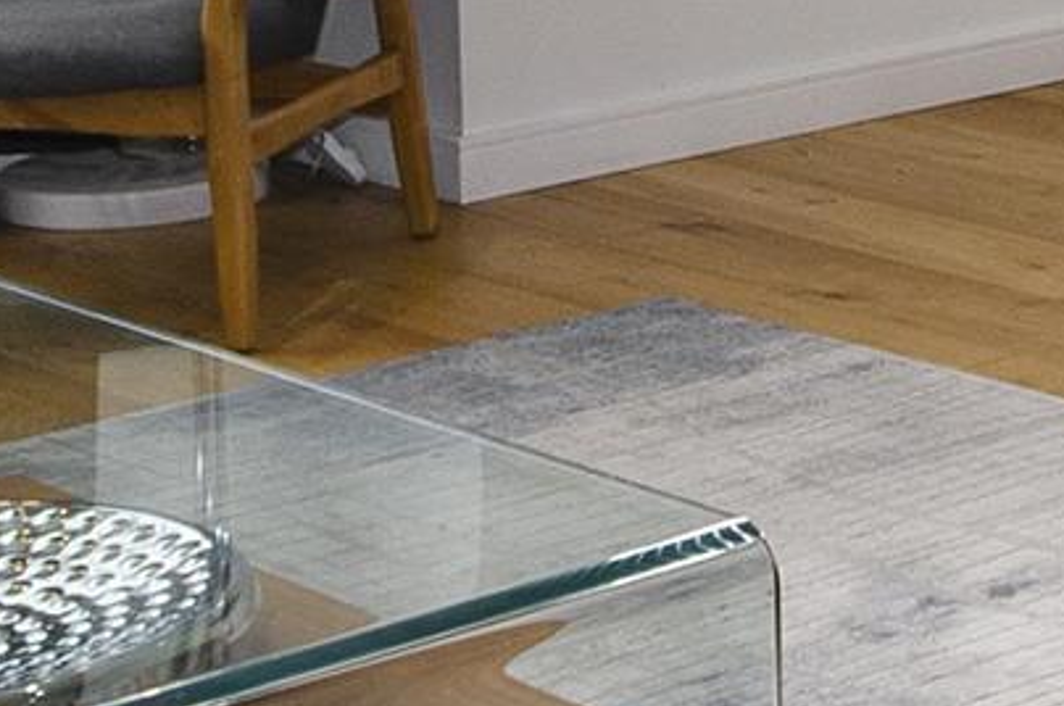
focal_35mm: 114
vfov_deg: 11.9
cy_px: 121
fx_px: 3364
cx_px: 1167
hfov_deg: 17.4
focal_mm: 10
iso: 100
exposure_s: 1/20
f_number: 8
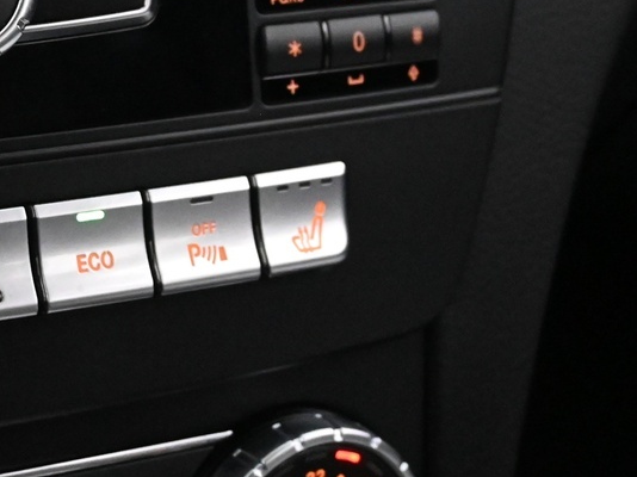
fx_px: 2013
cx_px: -84
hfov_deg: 17.3
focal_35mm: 109
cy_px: 8
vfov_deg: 13.3
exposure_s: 1/40
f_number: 4.2
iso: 6400
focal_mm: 25
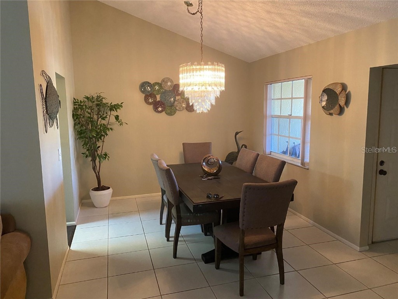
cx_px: 199
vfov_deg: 53.1
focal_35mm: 26
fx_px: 299
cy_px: 150
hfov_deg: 67.3
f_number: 1.8
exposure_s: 1/60
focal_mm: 4.25
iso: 320
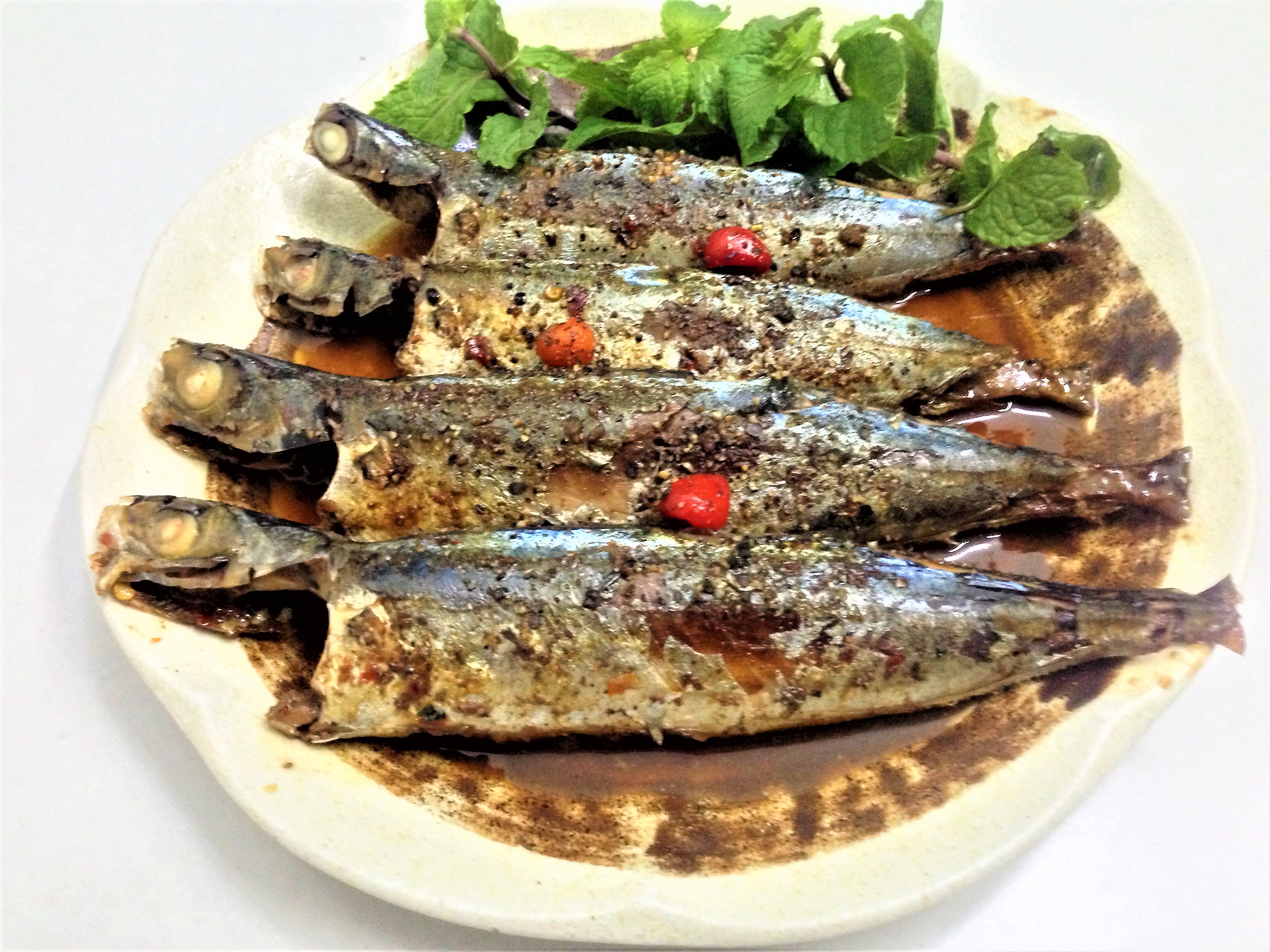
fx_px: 1211
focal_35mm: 33
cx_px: 635
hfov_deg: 55.4
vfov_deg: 42.9
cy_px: 476
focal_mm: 4.12
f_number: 2.4
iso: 400
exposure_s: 1/15
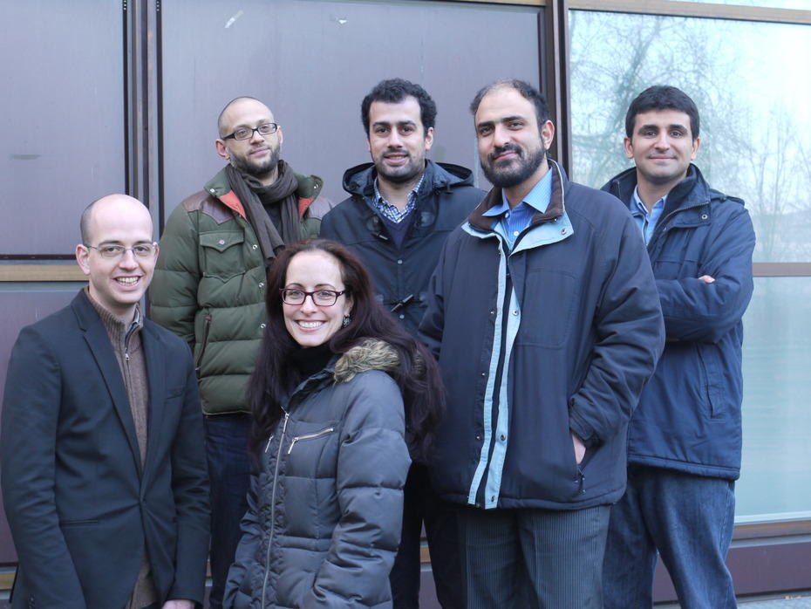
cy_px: 304
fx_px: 1594
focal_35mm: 68
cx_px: 406
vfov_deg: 21.6
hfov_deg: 28.6
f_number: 6.3
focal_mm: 34
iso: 400
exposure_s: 1/20
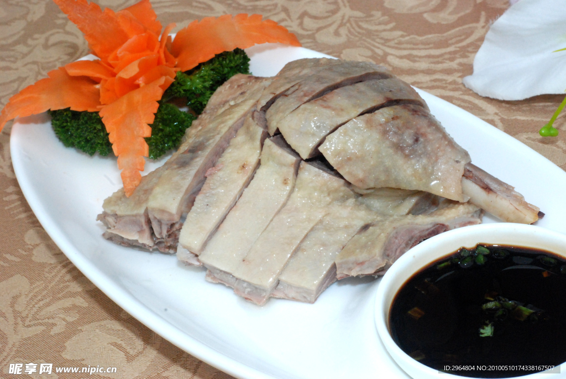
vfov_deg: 18.2
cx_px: 283
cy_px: 190
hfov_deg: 27.0
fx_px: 1180
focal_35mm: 75
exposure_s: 1/200
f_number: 20
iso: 1600
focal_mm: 50
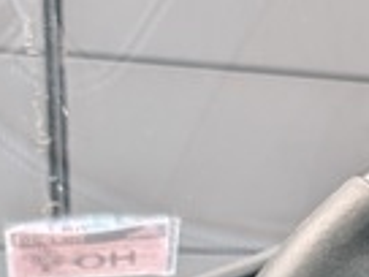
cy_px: 532
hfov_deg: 12.7
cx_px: 678
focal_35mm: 141
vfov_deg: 9.9
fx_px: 1503
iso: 39
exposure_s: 1/82.7
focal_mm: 6.9
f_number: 1.68
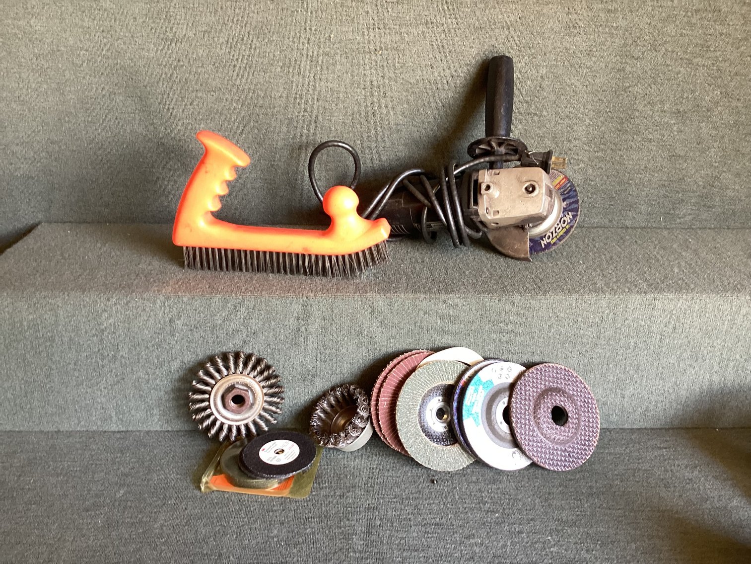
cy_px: 282
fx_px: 673
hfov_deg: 58.3
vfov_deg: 45.4
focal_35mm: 31
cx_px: 376
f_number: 2.4
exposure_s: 1/50
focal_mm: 3.3
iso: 160
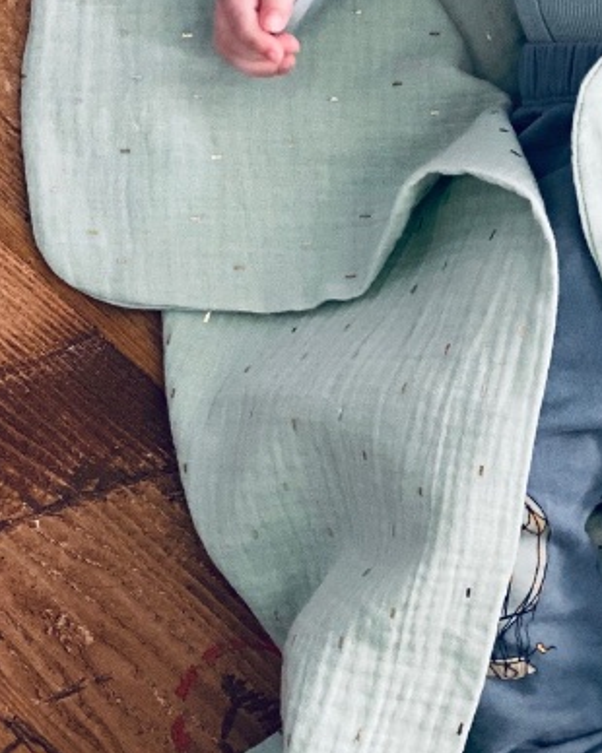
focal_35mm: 157
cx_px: 703
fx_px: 3499
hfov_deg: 9.7
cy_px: 39
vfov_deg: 12.2
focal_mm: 6
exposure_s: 1/40
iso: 250
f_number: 2
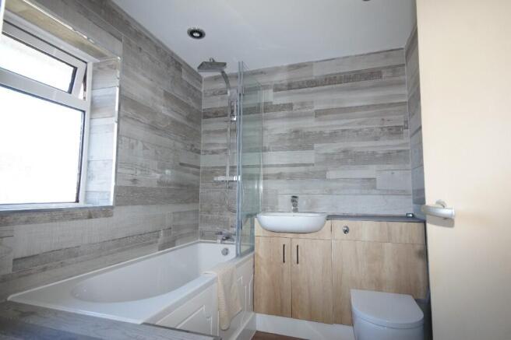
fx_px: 255
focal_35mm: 18
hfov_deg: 90.0
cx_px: 256
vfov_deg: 67.4
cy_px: 170
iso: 800
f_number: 4.5
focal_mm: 12
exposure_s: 1/160
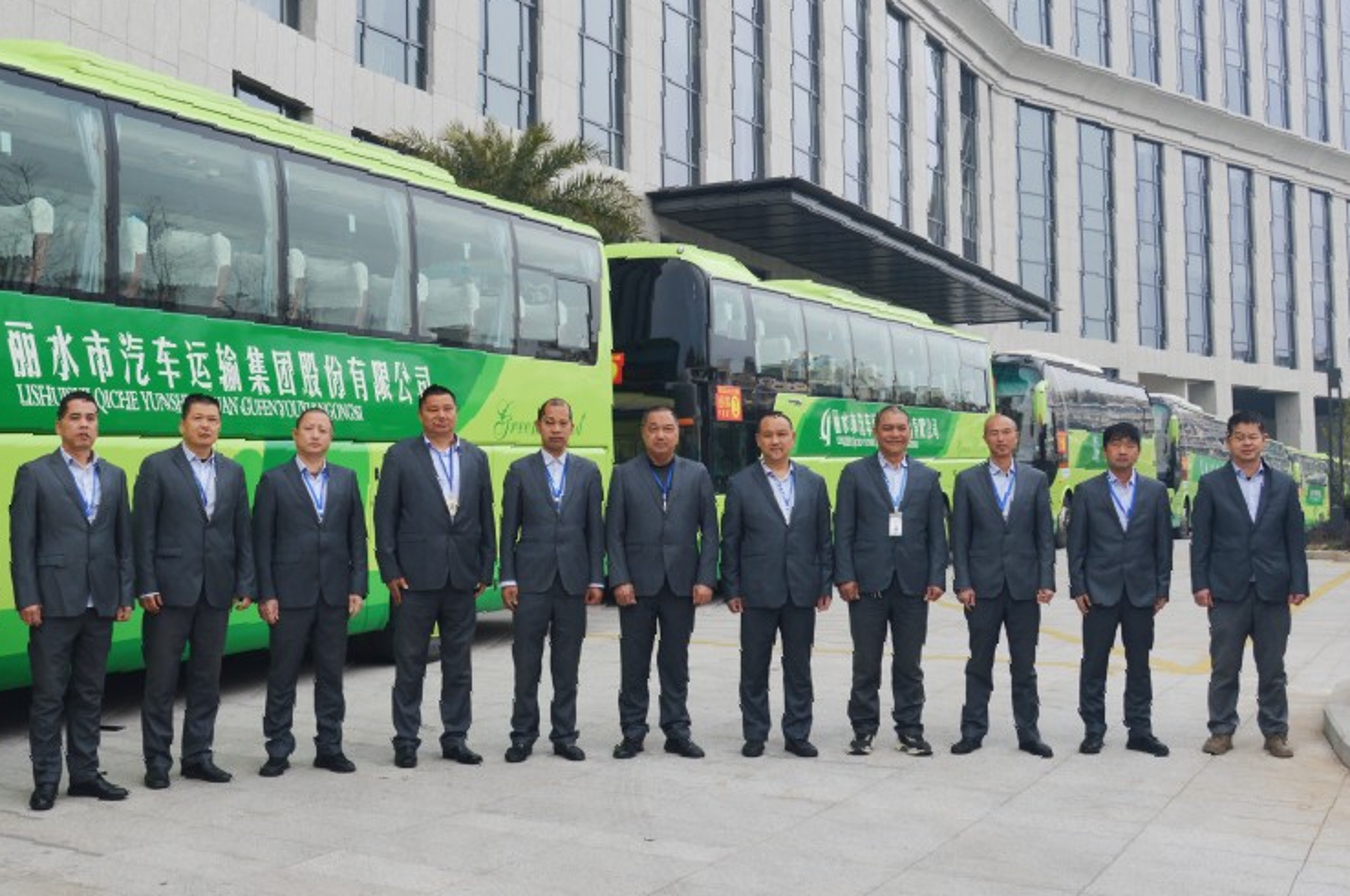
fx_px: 1598
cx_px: 510
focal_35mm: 43
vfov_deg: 31.3
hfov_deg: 45.4
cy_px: 391
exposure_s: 1/160
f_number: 6.3
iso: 100
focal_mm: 21
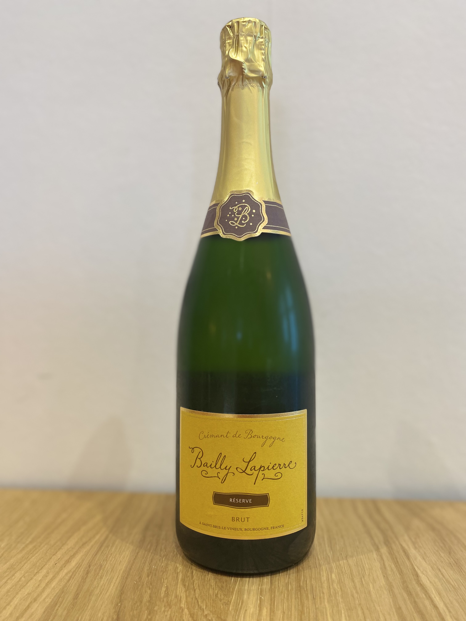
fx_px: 467
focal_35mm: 26
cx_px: 233
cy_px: 310
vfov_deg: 67.3
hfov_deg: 53.1
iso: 80
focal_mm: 4.25
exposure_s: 1/50
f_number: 1.8
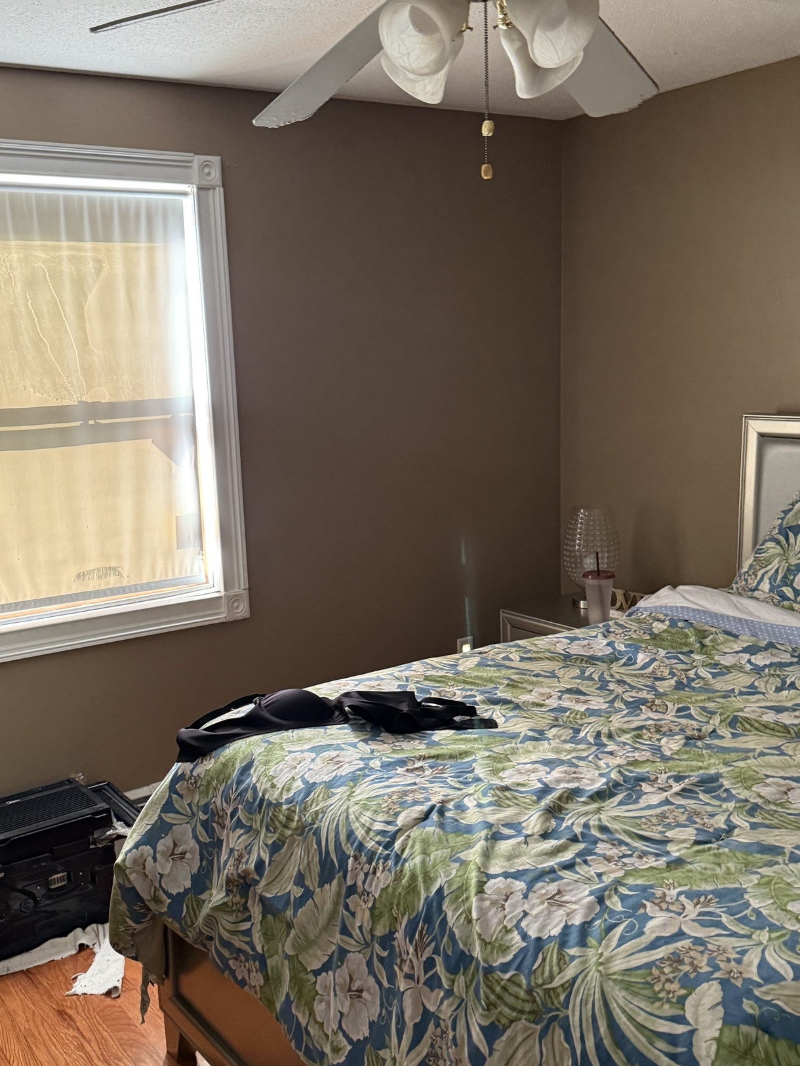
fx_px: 1047
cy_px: 555
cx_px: 332
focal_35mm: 34
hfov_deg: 41.7
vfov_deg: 53.9
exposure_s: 1/60
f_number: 1.78
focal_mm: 6.76
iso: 320
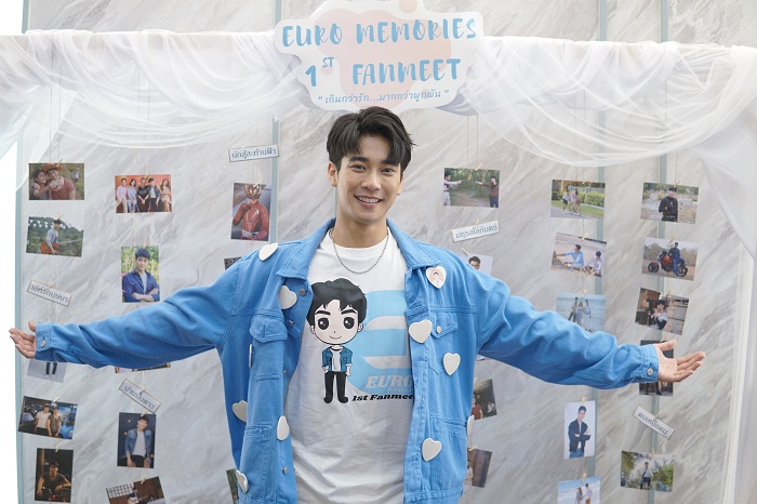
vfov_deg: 29.8
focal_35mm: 45
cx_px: 378
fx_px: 946
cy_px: 252
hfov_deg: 43.6
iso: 400
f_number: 1.4
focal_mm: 30
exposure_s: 1/100
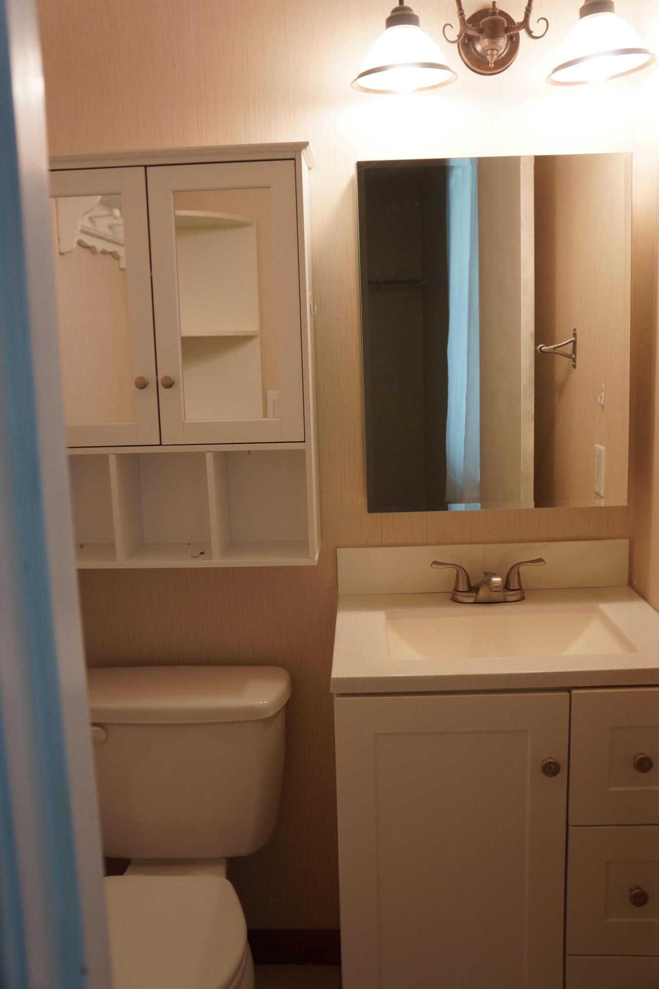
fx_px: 851
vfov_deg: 60.3
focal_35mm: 31
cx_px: 330
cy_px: 494
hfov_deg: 42.3
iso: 320
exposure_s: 1/60
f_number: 4
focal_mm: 21
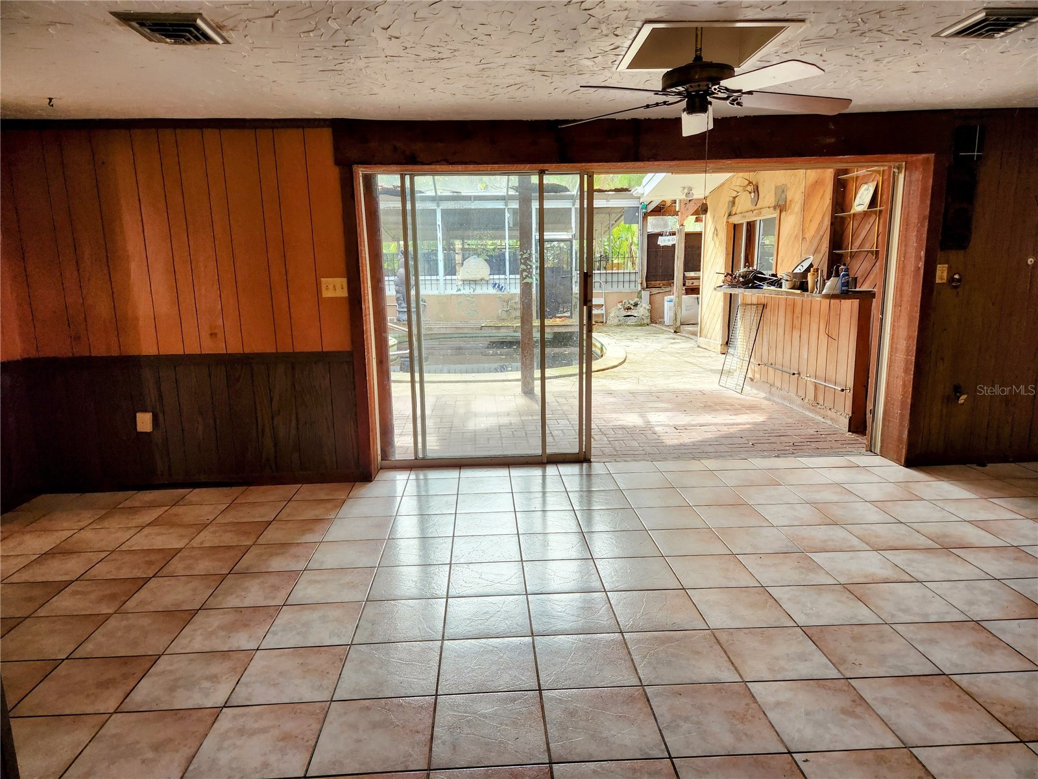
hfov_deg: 73.9
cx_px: 519
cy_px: 390
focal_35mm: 23
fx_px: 690
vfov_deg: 58.9
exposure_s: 1/180
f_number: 1.8
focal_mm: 5.4
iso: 125
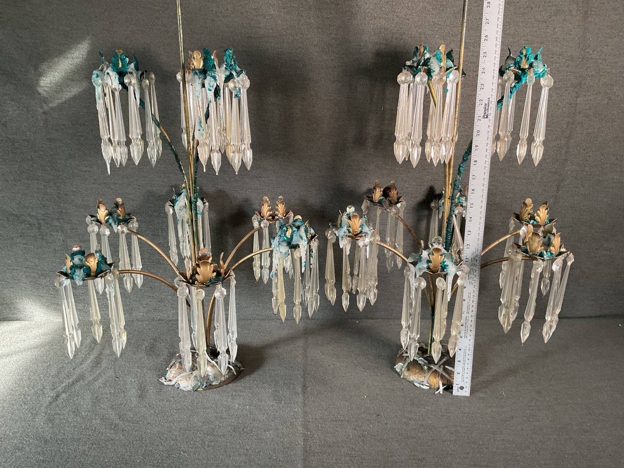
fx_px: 523
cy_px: 234
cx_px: 312
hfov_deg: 61.7
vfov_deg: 48.2
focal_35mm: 29
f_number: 1.8
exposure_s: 1/60
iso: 100
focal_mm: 3
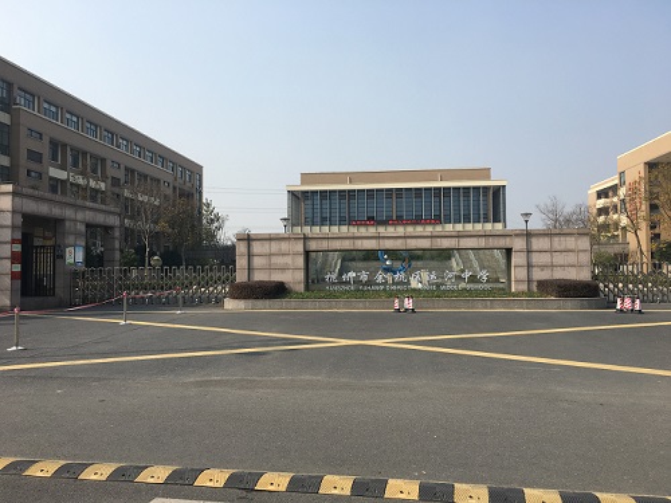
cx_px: 336
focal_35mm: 29
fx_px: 562
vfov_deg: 48.2
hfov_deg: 61.7
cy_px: 252
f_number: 2.2
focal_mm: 4.15
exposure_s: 1/1570
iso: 25
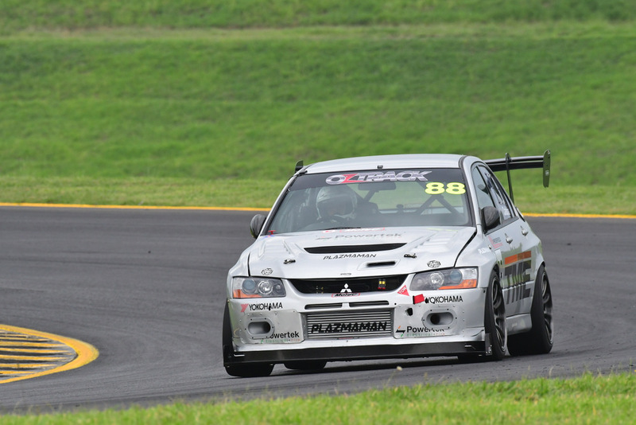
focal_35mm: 630
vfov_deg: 2.2
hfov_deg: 3.3
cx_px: 318
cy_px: 212
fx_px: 11133
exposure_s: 1/640
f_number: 10
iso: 1000
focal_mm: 420
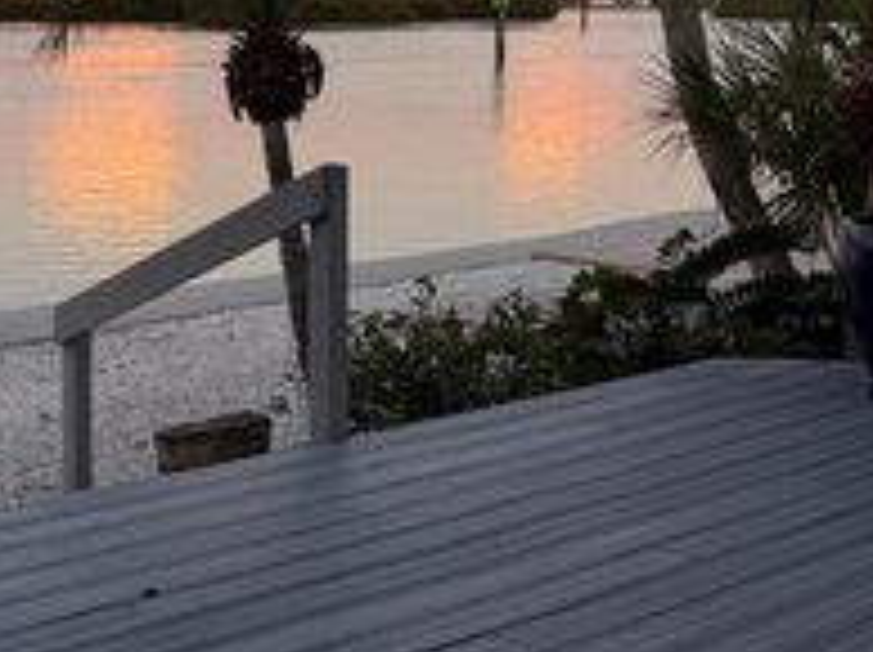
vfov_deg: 23.0
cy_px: 70
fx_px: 1562
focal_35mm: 62
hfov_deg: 27.8
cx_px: -144
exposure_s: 1/423
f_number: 1.78
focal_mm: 6.76
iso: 80
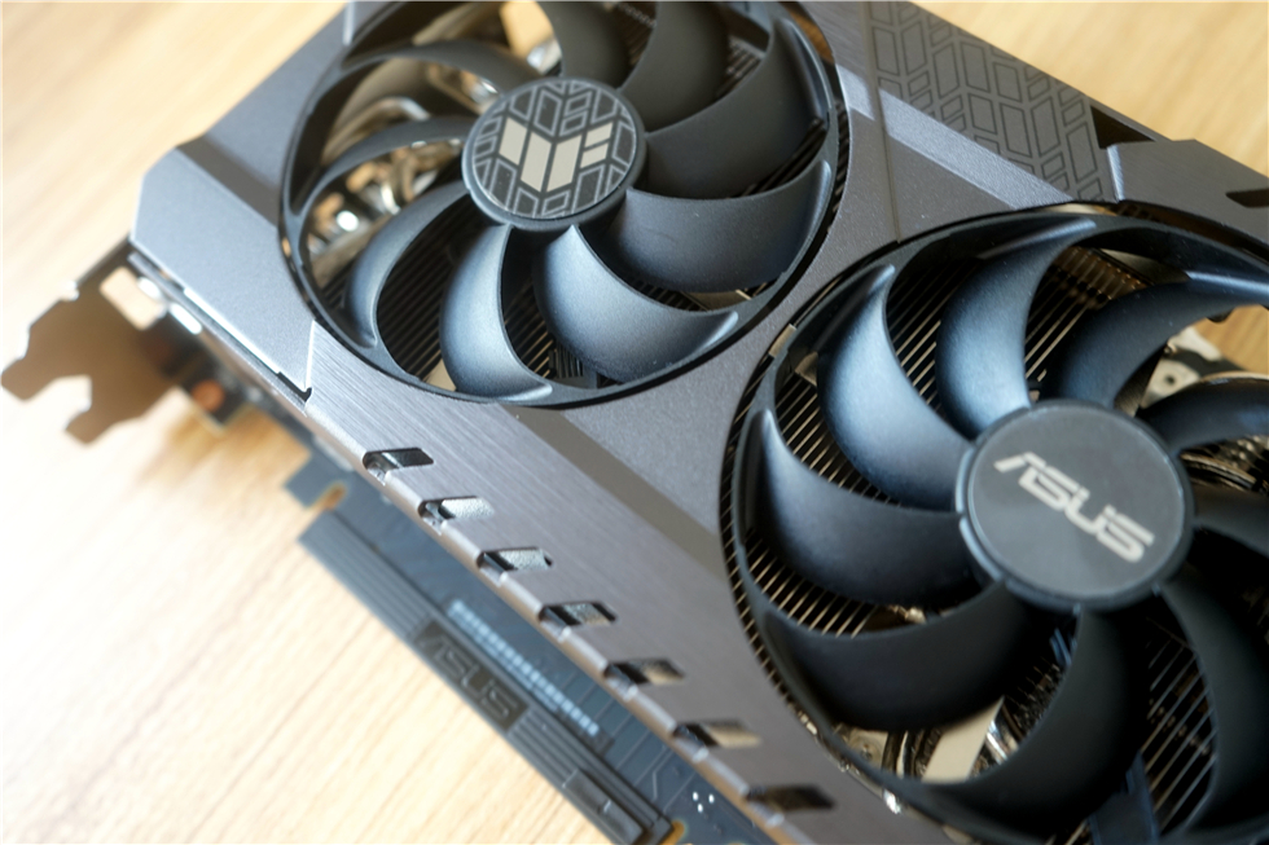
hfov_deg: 57.2
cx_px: 634
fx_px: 1163
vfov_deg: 40.0
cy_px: 422
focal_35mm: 33
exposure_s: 1/13
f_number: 4
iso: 250
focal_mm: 33
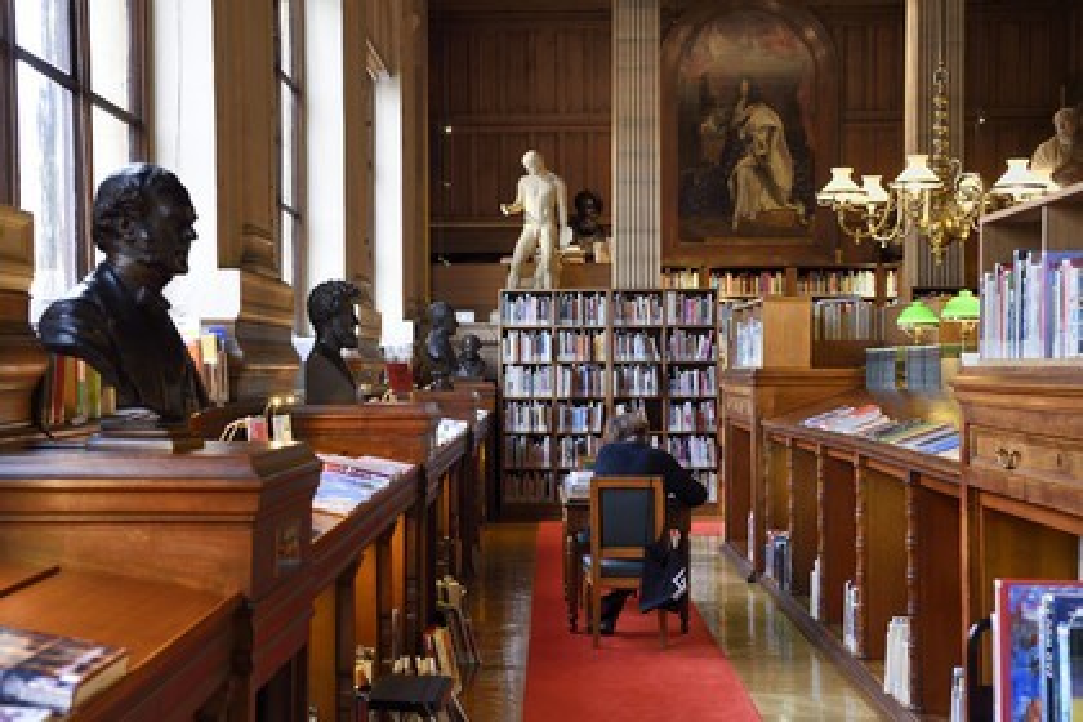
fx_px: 1504
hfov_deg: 39.6
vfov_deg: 27.0
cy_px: 361
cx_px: 542
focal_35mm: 50
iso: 800
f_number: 5
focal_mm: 50
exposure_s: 1/40
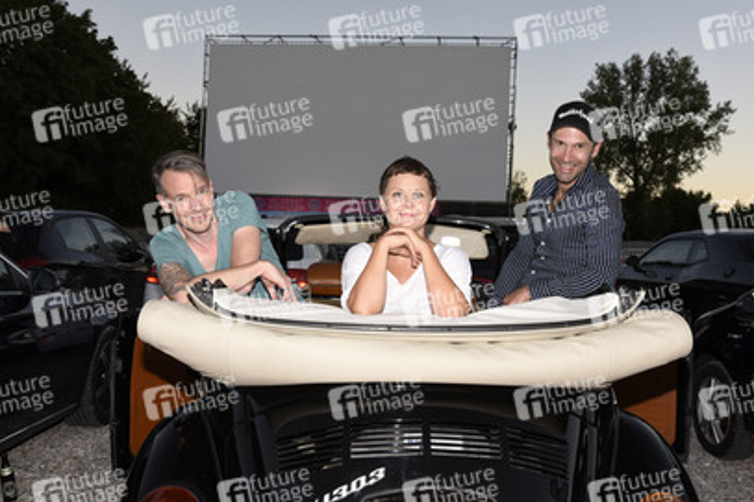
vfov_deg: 42.3
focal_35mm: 31
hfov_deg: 60.3
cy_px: 259
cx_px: 401
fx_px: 649
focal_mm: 28
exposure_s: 1/160
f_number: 8
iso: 800
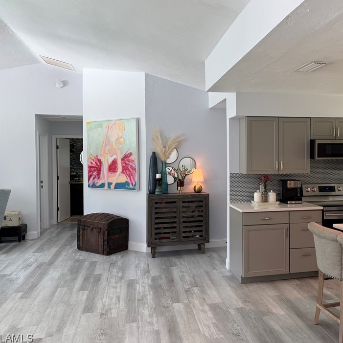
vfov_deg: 52.5
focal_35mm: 31
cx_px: 224
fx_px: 348
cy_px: 161
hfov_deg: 51.7
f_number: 1.78
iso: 100
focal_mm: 6.76
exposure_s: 1/120
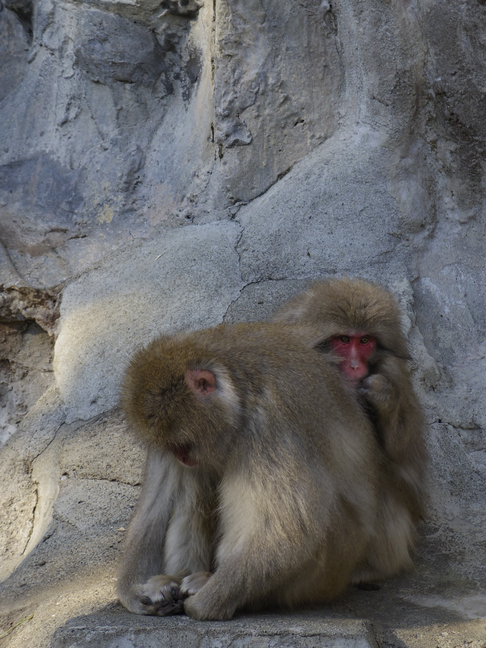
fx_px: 4699
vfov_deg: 7.9
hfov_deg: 5.9
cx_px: 243
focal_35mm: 251
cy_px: 324
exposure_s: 1/250
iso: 160
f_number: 5.6
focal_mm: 45
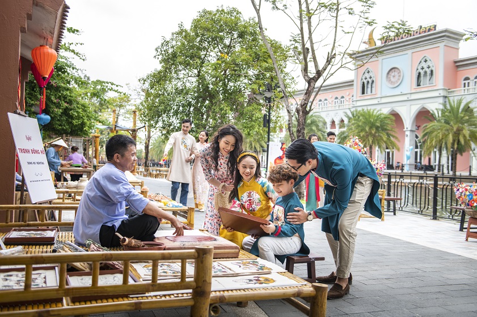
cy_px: 158
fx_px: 464
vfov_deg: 37.8
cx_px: 238
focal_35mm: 35
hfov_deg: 54.5
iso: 400
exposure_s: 1/320
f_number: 3.5
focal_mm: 35
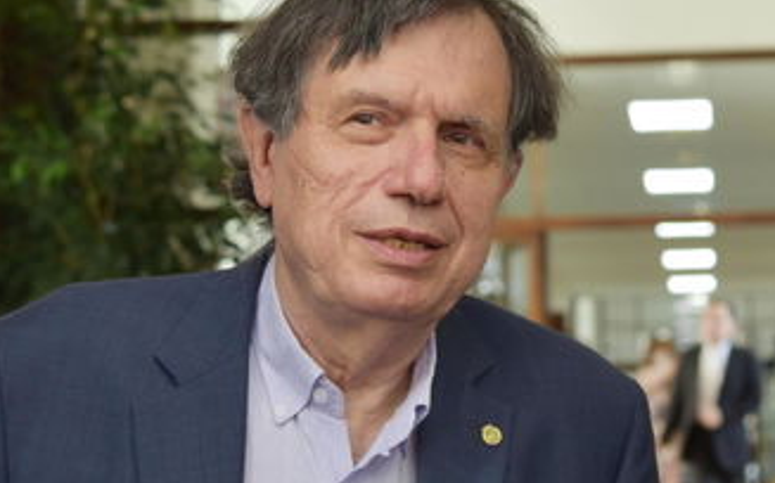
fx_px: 1815
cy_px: 301
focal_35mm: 86
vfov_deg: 15.2
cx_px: 322
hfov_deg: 24.1
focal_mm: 46
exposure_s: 1/60
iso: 400
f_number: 4
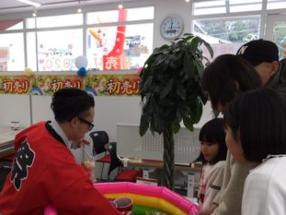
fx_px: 347
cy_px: 145
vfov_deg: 34.0
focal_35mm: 42
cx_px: 80
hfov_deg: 43.7
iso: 32
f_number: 2.2
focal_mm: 4.15
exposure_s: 1/120
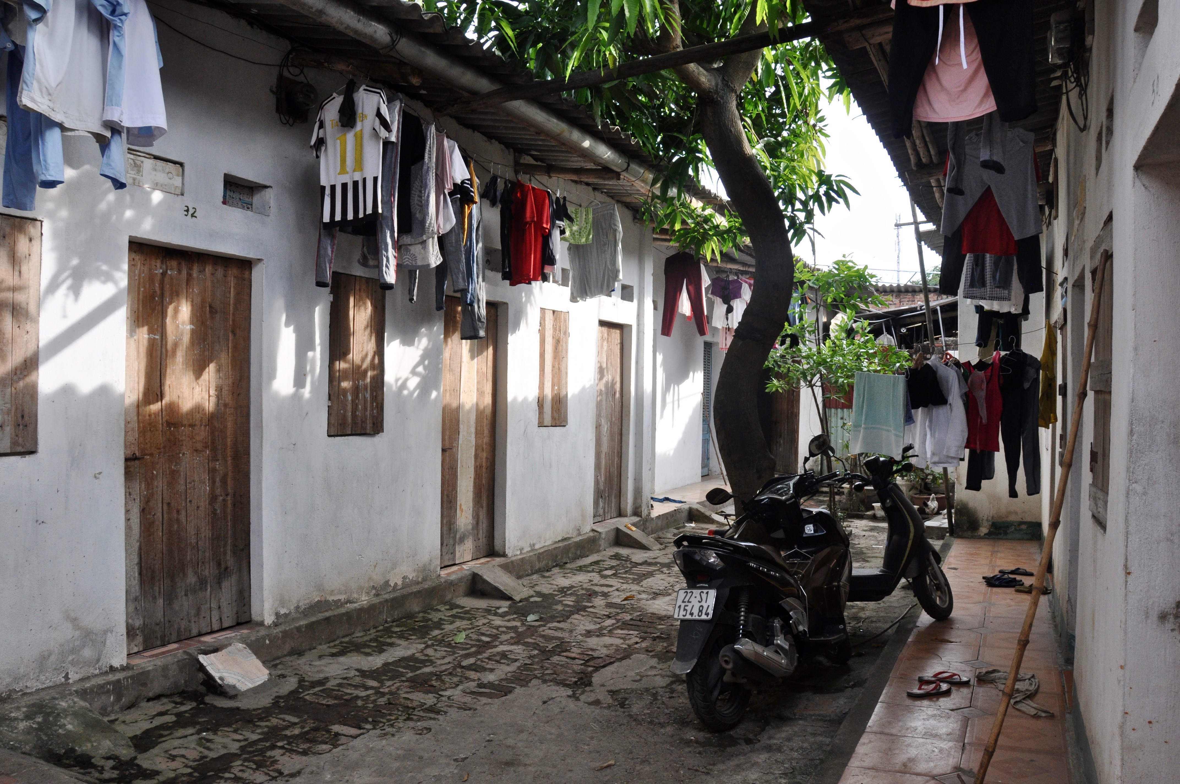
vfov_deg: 47.8
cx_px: 590
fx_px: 884
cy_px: 392
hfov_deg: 67.4
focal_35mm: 27
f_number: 13
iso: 400
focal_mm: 18
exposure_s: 1/100
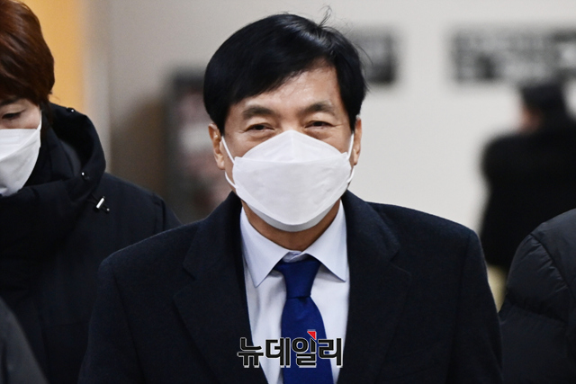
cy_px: 192
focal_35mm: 290
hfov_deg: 7.1
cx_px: 288
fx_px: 4641
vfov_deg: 4.7
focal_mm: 290
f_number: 5.6
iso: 3200
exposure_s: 1/320
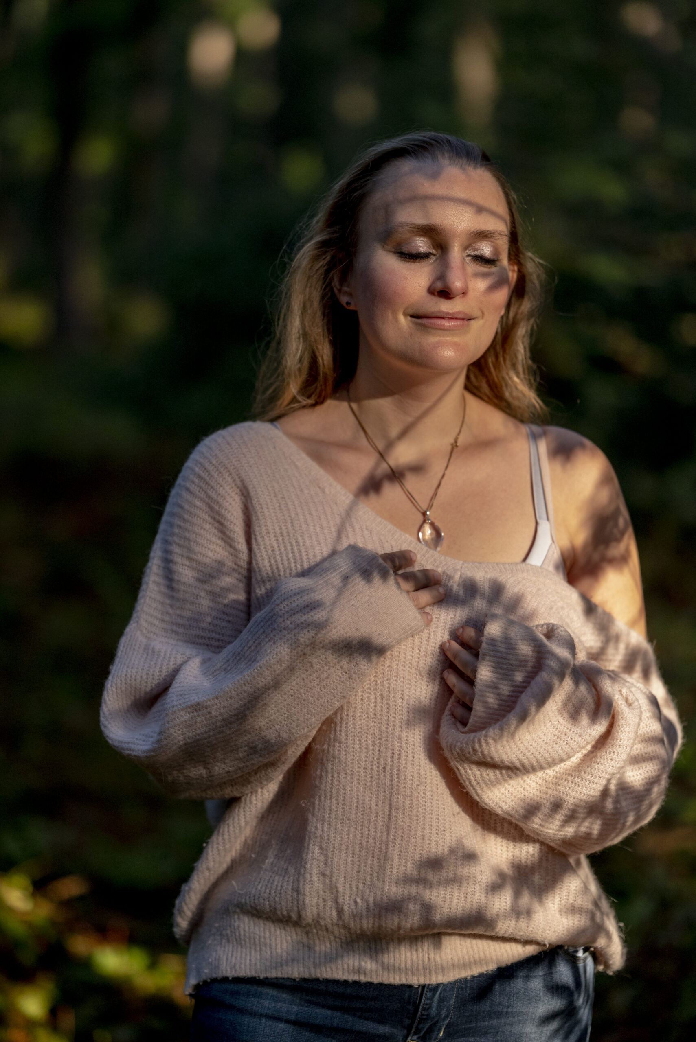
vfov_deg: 23.9
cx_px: 348
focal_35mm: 85
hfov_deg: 16.1
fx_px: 2462
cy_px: 521
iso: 800
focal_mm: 85
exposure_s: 1/5000
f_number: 1.8
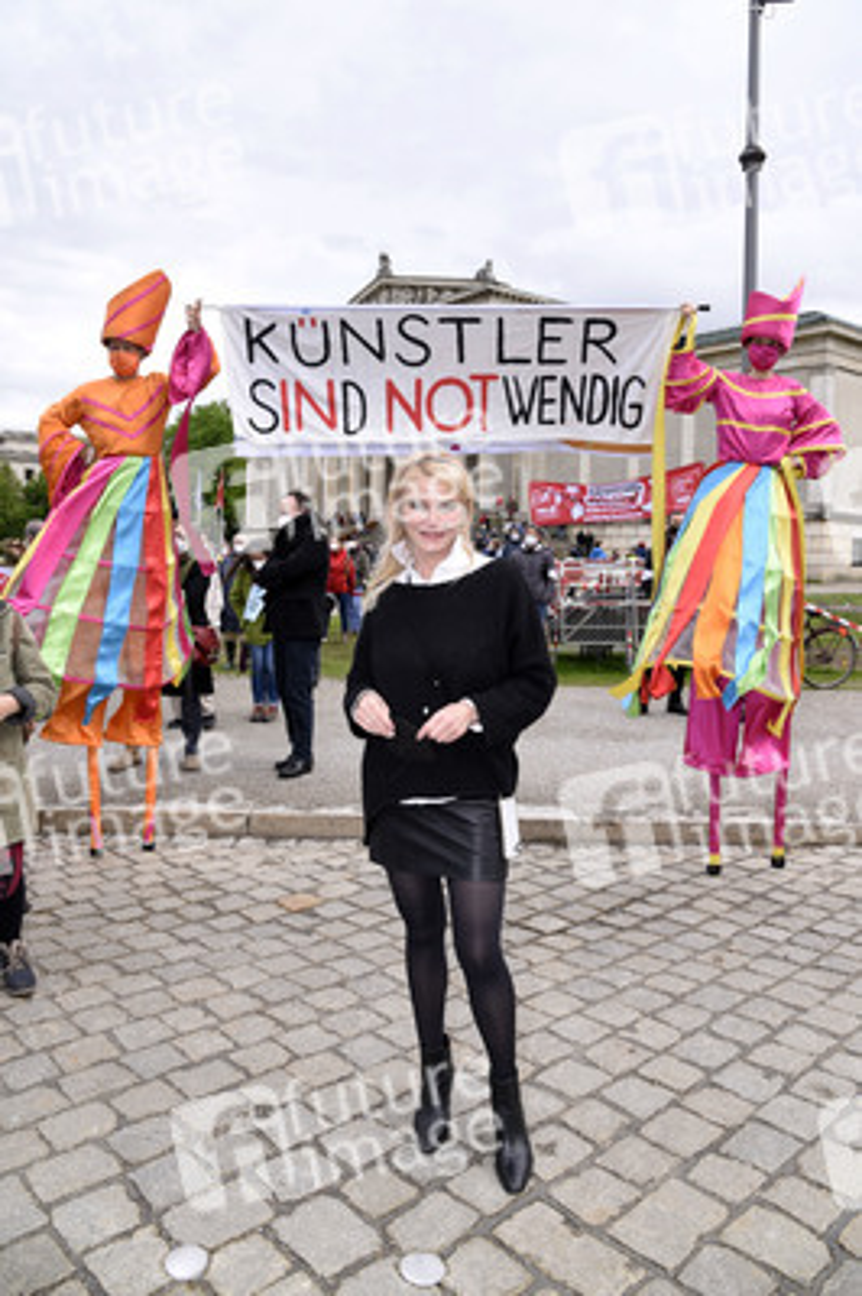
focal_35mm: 24
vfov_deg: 73.8
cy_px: 648
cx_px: 431
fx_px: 863
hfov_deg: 53.1
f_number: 6.3
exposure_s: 1/160
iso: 160
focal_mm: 24
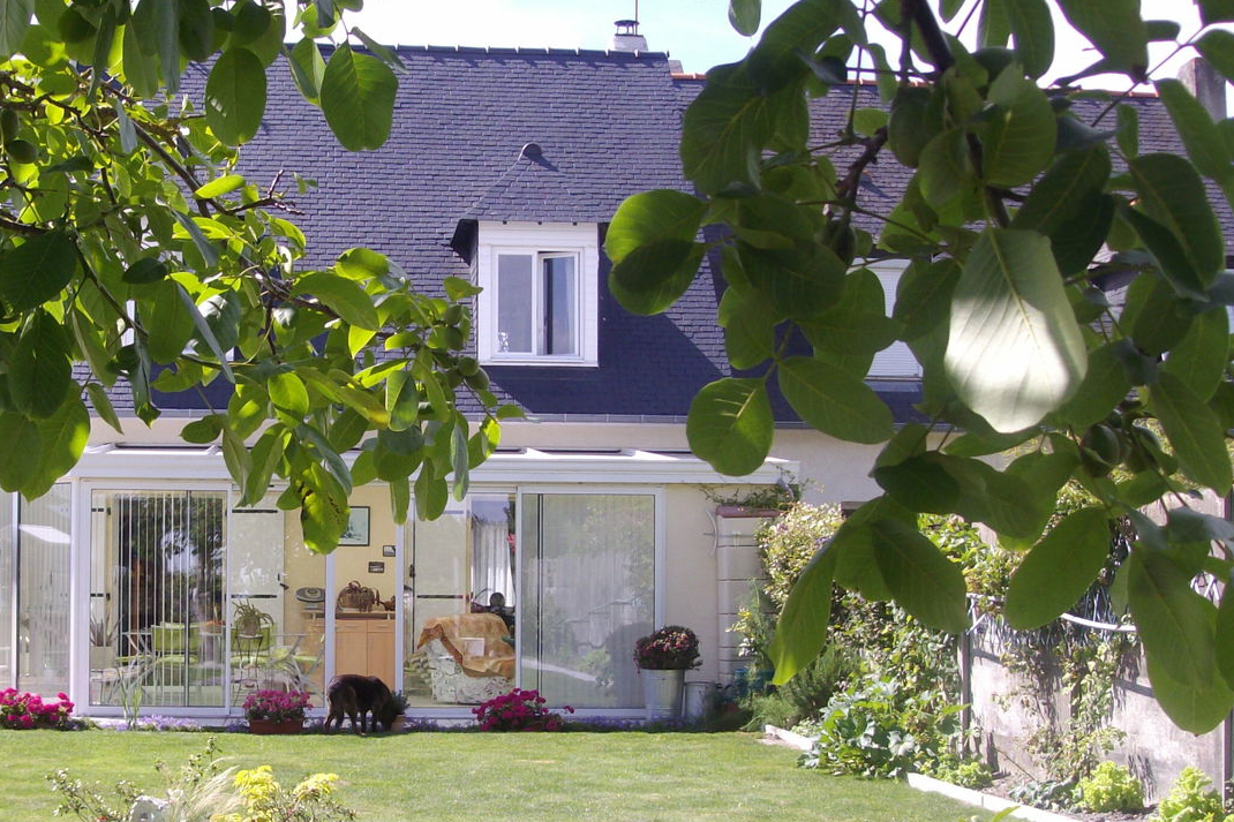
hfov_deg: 35.5
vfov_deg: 24.1
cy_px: 493
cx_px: 466
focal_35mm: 56
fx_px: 1919
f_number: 2.7
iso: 80
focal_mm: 6
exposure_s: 1/640
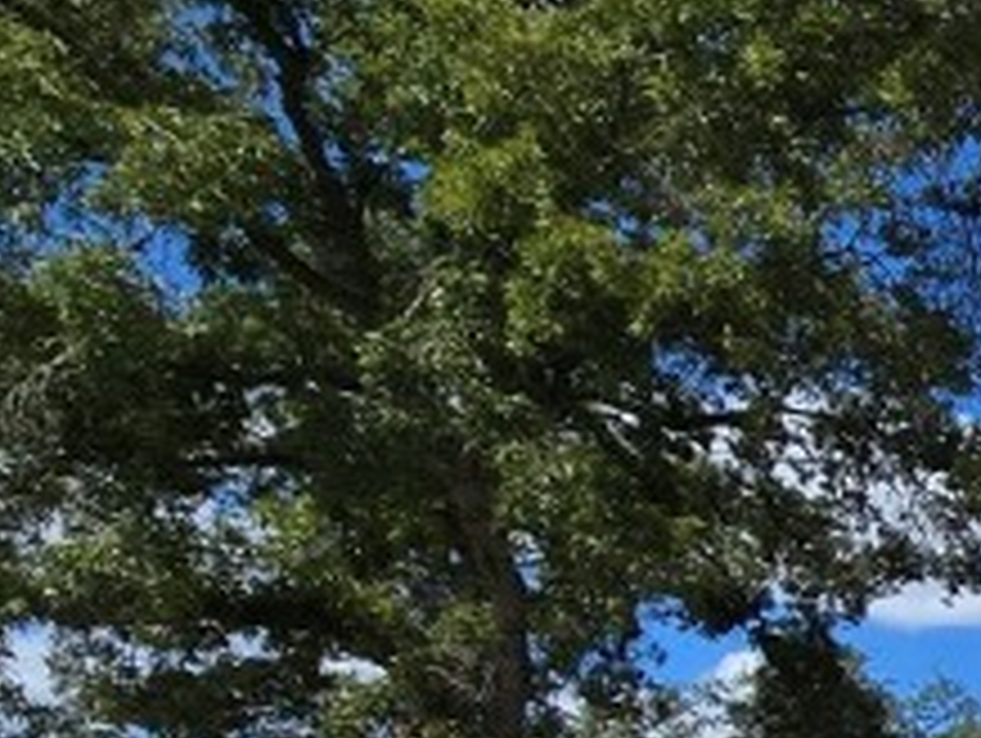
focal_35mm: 61
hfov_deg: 17.4
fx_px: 1731
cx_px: 2120
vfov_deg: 21.1
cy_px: 1040
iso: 50
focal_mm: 2.2
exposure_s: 1/2897
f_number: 2.2
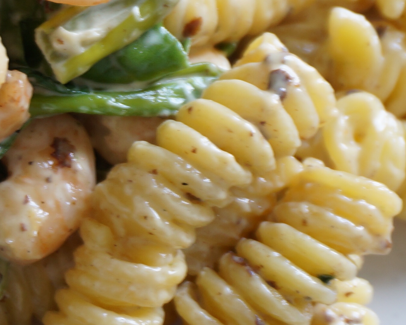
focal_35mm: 180
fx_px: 2159
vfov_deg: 8.6
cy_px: 95
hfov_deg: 10.5
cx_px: -90
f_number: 5
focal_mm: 35
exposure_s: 1/15
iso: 200
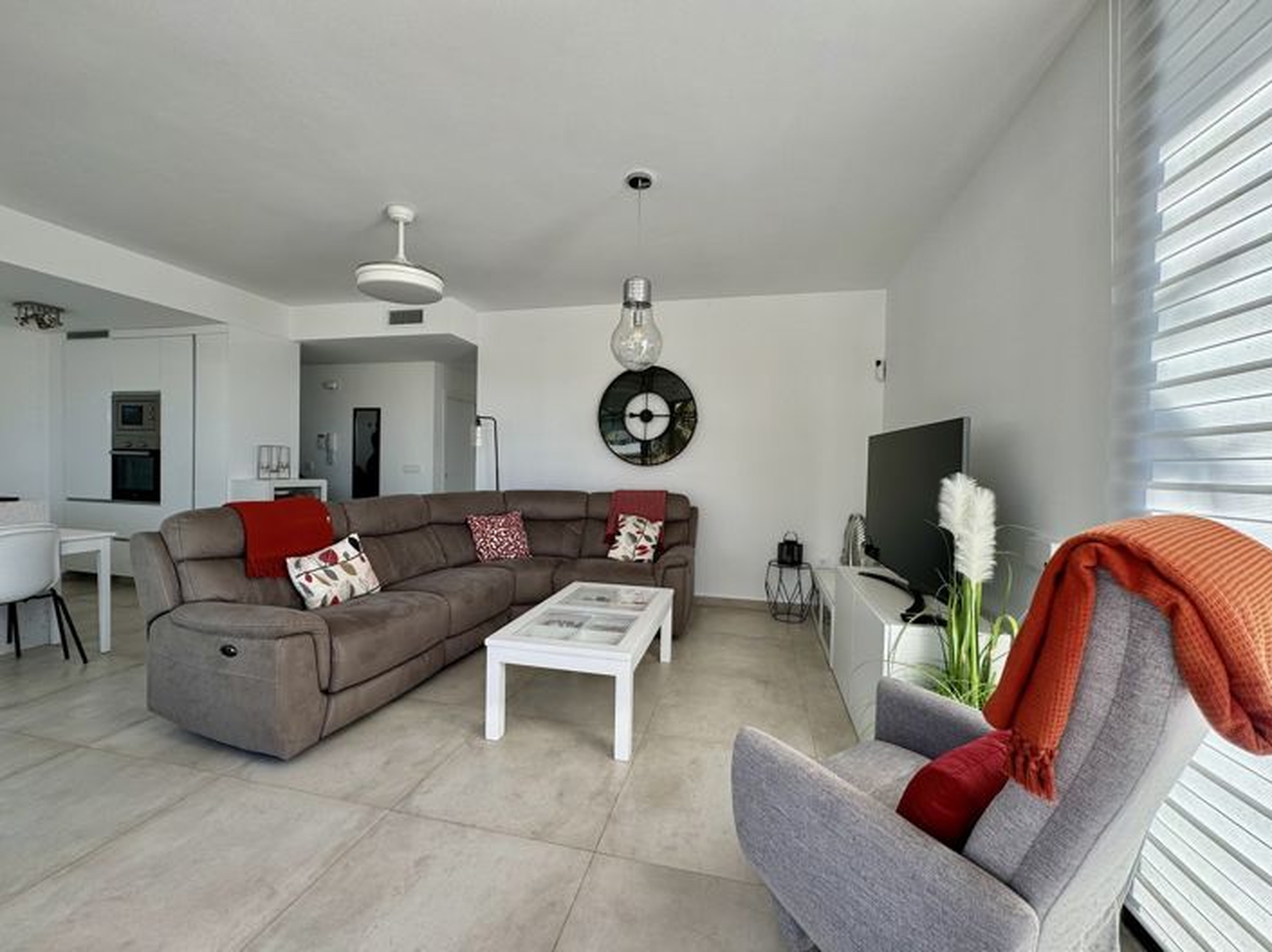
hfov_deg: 102.1
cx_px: 636
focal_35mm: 14
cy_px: 476
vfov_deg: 85.6
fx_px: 514
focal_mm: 2.22
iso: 40
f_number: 2.2
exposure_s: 1/202
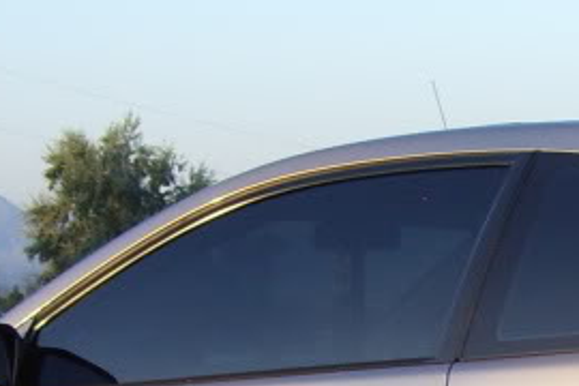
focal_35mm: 146
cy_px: 513
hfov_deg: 13.8
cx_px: 590
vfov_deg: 9.2
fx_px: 2348
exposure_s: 1/250
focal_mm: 6
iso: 80
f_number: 2.7
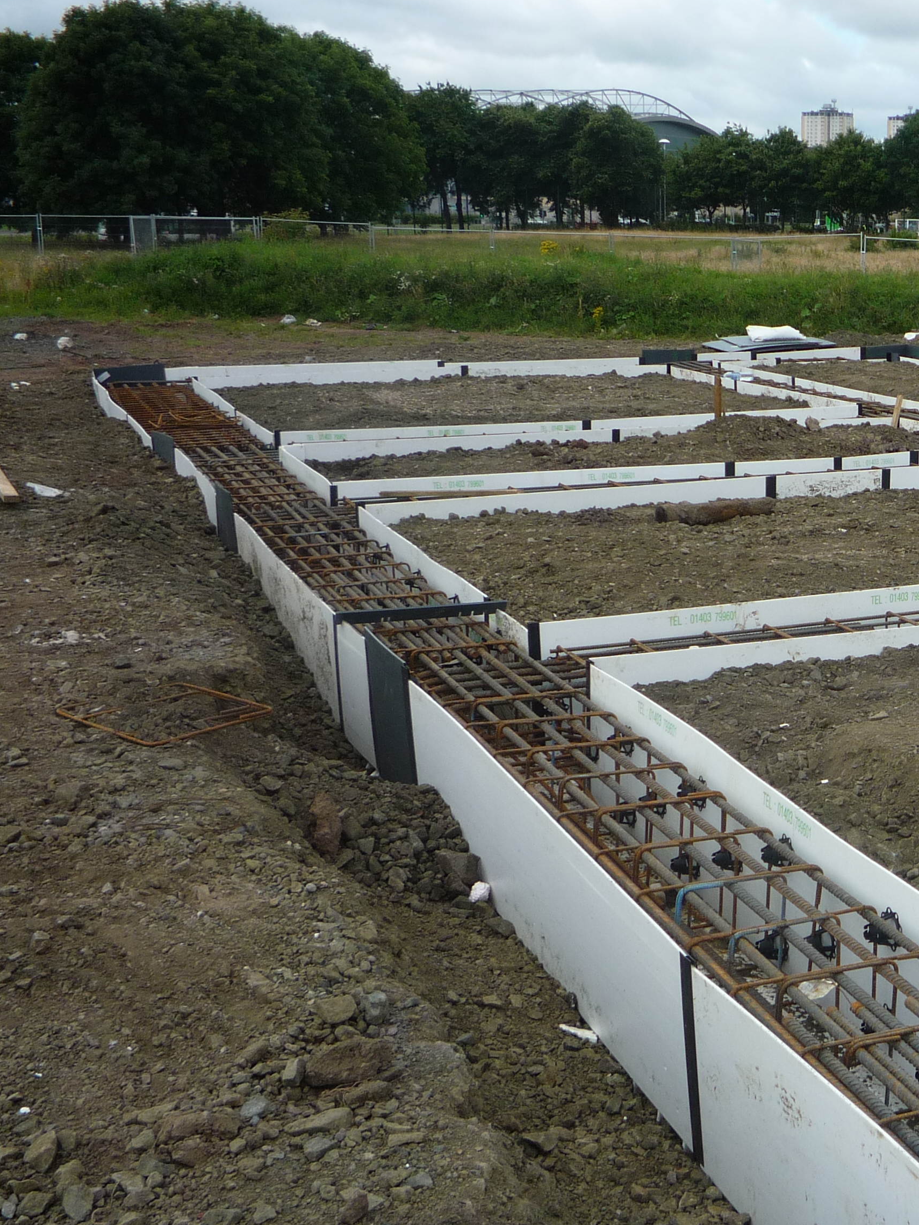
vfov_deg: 39.6
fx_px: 1699
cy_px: 641
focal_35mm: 48
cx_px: 971
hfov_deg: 28.0
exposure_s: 1/320
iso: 100
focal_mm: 5.2
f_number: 4
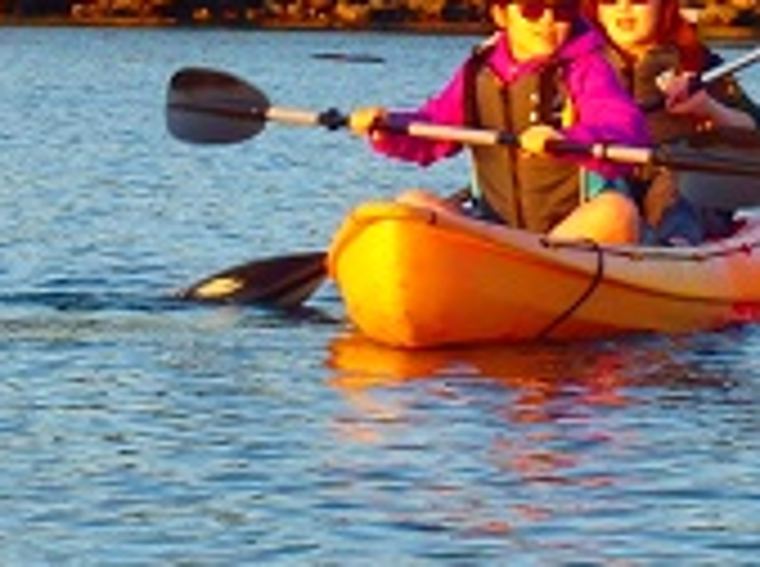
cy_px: -92
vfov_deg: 4.2
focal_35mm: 350
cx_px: 526
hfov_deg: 5.7
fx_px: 7668
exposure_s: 1/125
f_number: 5.5
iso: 200
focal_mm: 21.2
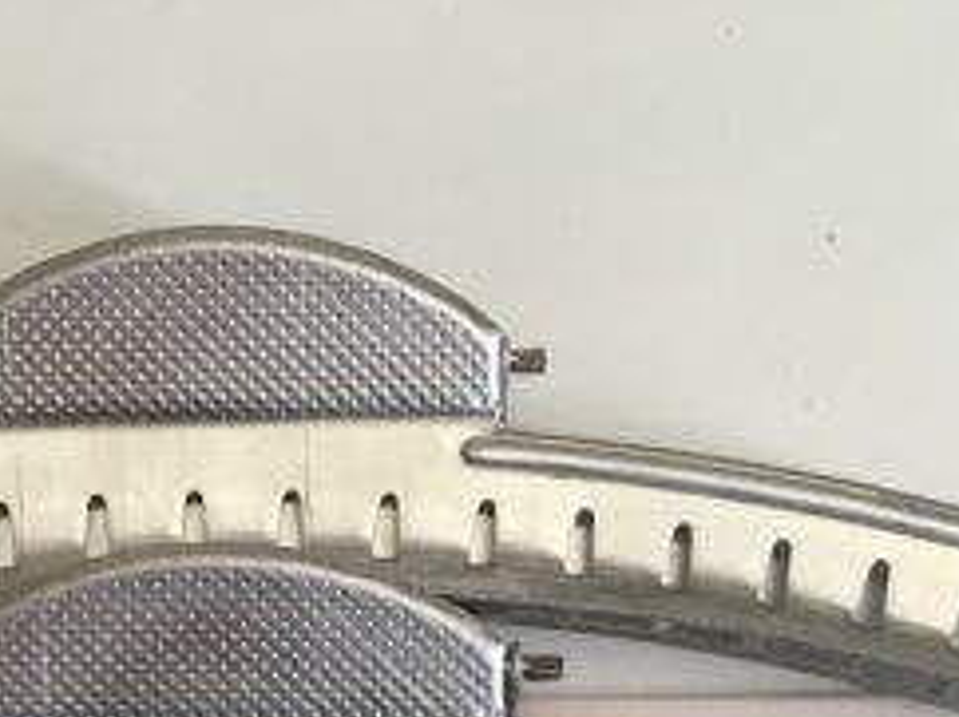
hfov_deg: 26.7
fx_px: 1993
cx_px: 222
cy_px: 875
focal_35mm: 72
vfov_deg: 19.2
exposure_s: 1/33
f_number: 2.2
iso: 50
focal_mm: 4.15
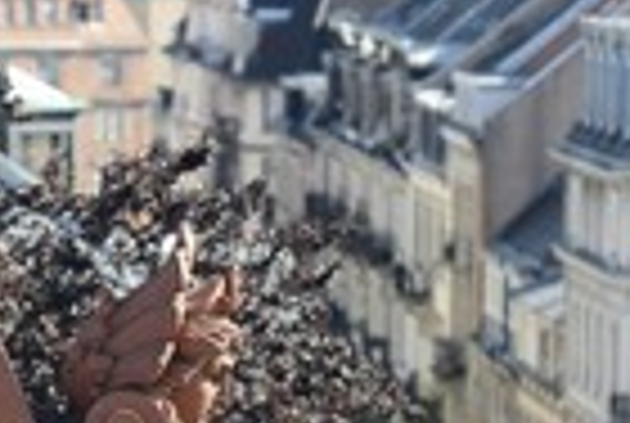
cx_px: 194
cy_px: 554
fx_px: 6822
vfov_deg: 3.5
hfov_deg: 5.3
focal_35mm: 389
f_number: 5
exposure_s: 1/250
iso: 200
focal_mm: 130
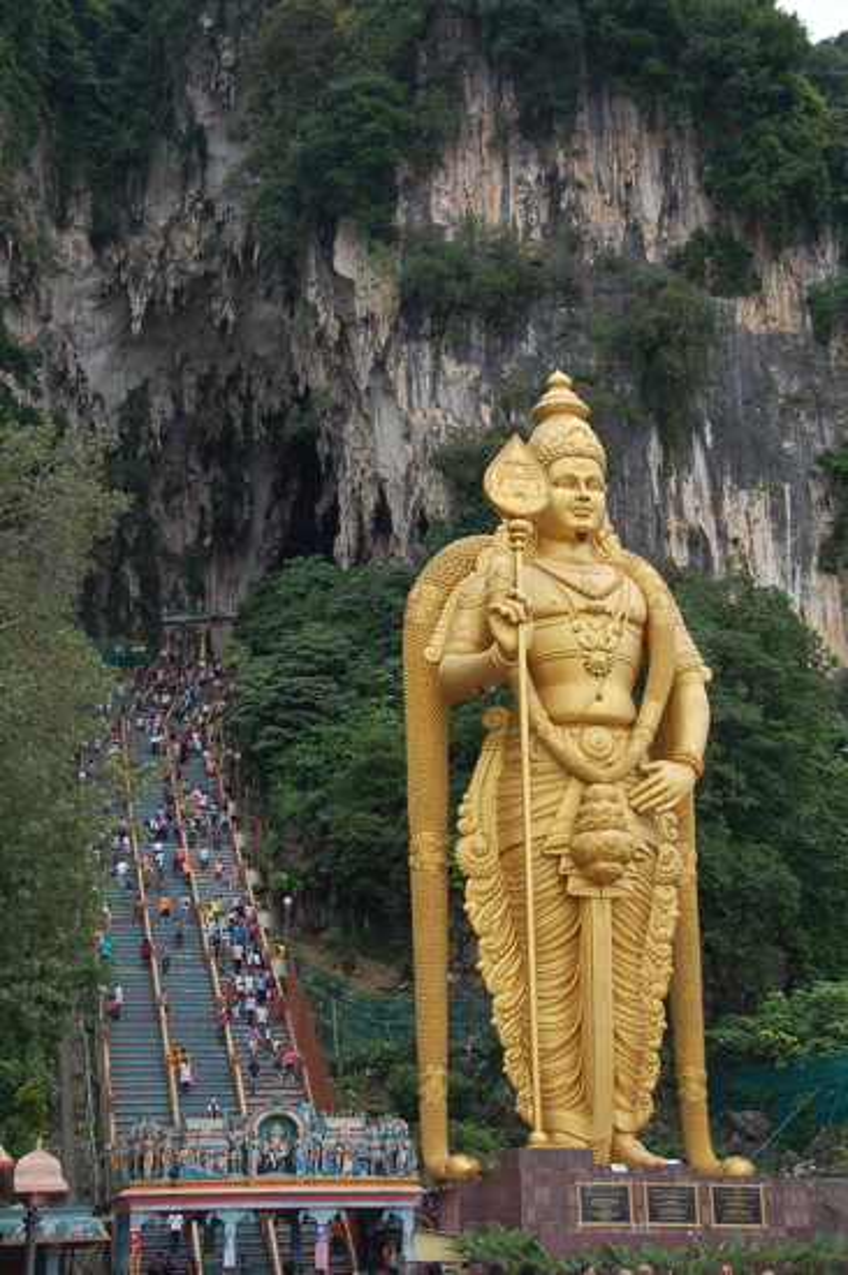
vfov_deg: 37.9
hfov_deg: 25.7
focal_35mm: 52
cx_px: 424
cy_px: 638
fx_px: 1857
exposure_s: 1/200
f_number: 7.1
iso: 200
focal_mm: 35
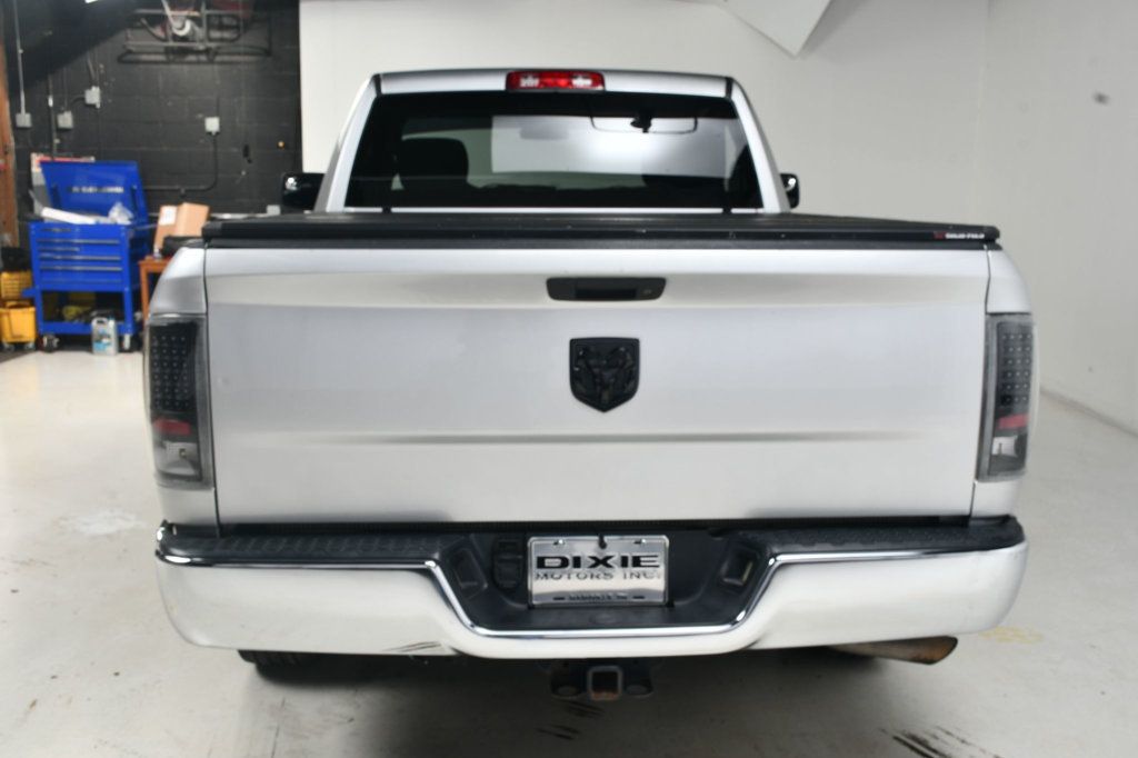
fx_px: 1232
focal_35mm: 39
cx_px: 569
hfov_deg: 49.6
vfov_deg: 34.2
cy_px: 379
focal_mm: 26
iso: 100
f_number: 13
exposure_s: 1/160
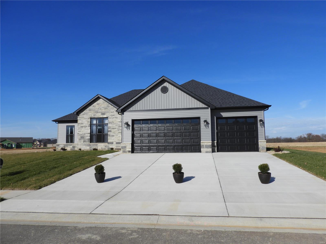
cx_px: 163
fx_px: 226
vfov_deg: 56.8
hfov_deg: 71.6
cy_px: 122
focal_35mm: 24
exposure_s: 1/1600
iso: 100
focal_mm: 4.3
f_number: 3.8
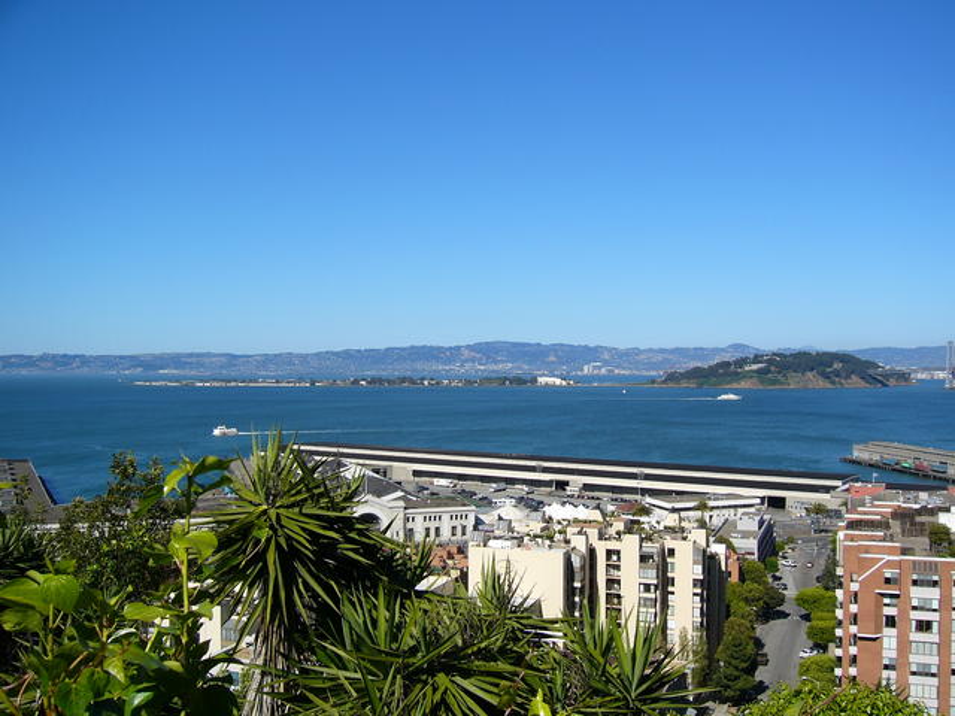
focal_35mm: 35
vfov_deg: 40.7
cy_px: 358
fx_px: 966
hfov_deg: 52.6
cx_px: 478
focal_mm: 5.8
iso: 50
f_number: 8
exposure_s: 1/200
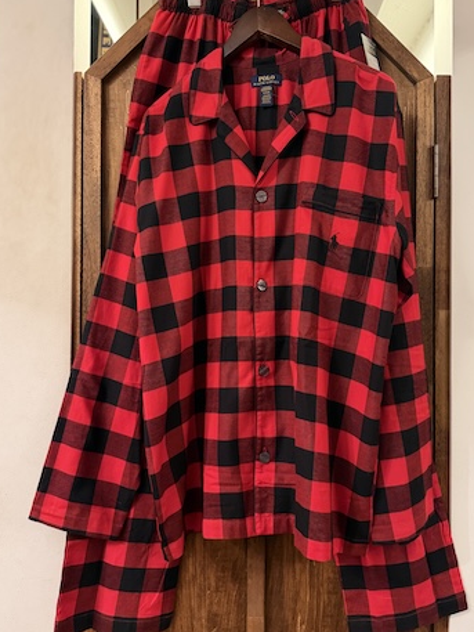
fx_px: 511
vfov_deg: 63.4
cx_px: 258
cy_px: 306
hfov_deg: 49.7
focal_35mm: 28
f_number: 1.78
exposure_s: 1/30
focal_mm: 6.76
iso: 800
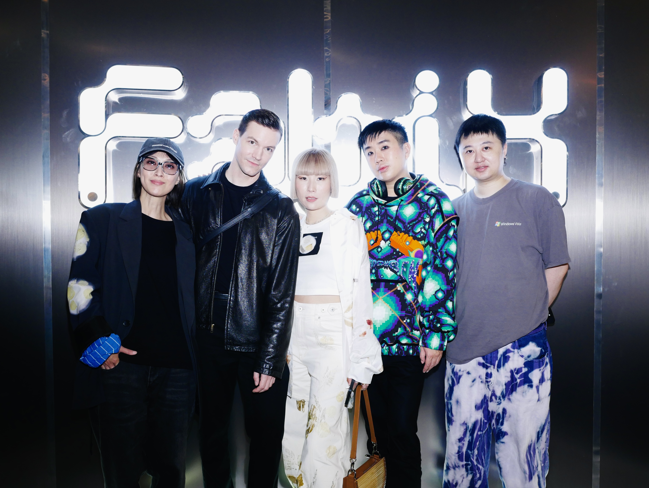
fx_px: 563
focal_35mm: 30
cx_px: 324
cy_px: 244
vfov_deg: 46.8
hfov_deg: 59.9
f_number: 3.5
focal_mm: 15
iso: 800
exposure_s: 1/125
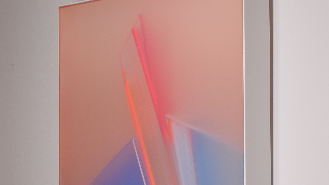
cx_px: 164
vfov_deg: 10.2
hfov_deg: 18.2
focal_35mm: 118
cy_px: 145
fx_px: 1029
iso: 250
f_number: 9
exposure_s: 1/100
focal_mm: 50
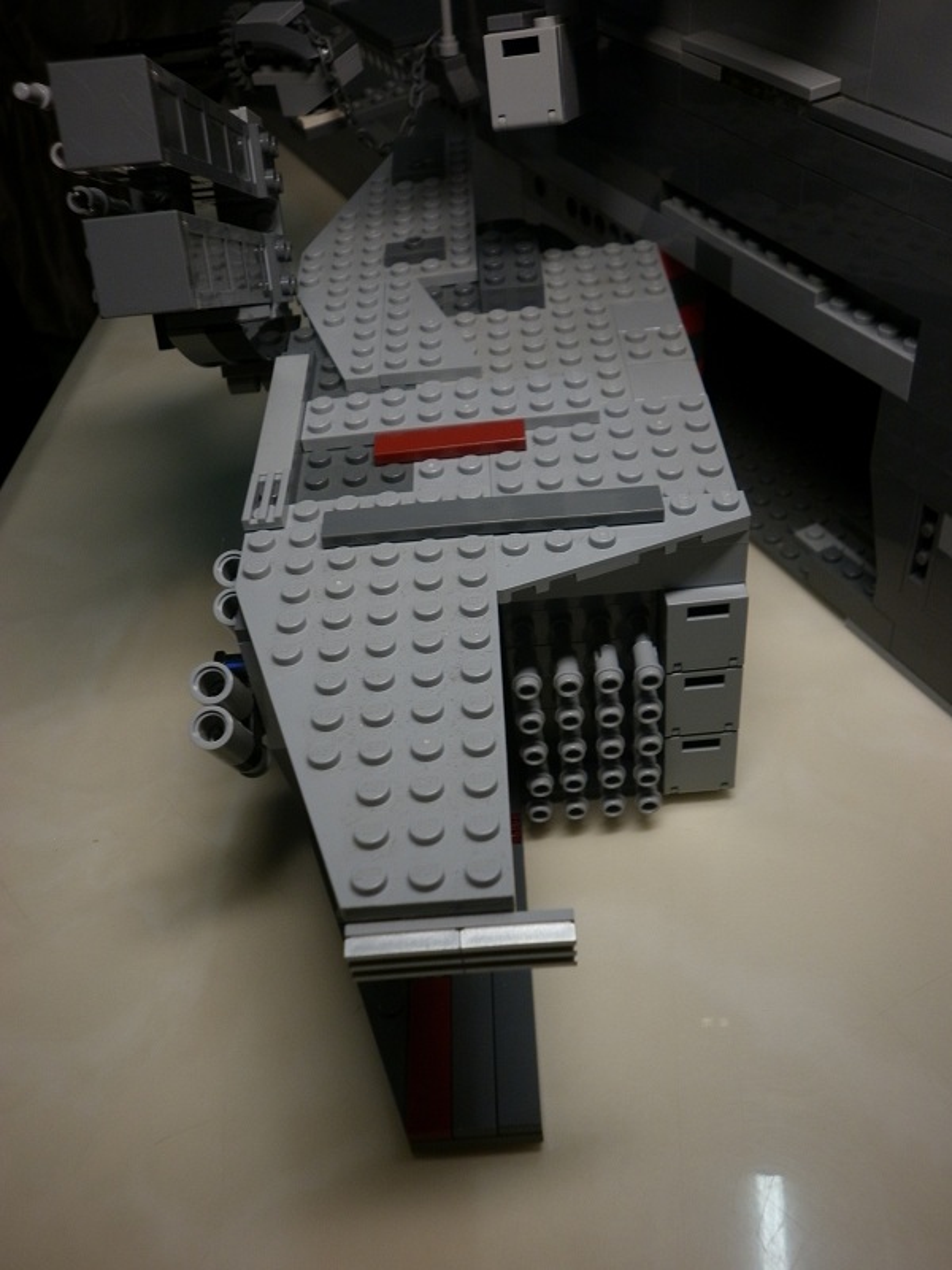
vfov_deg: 58.4
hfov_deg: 45.4
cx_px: 476
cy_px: 635
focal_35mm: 31
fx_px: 1137
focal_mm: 5.6
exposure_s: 1/50
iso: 80
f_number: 2.9
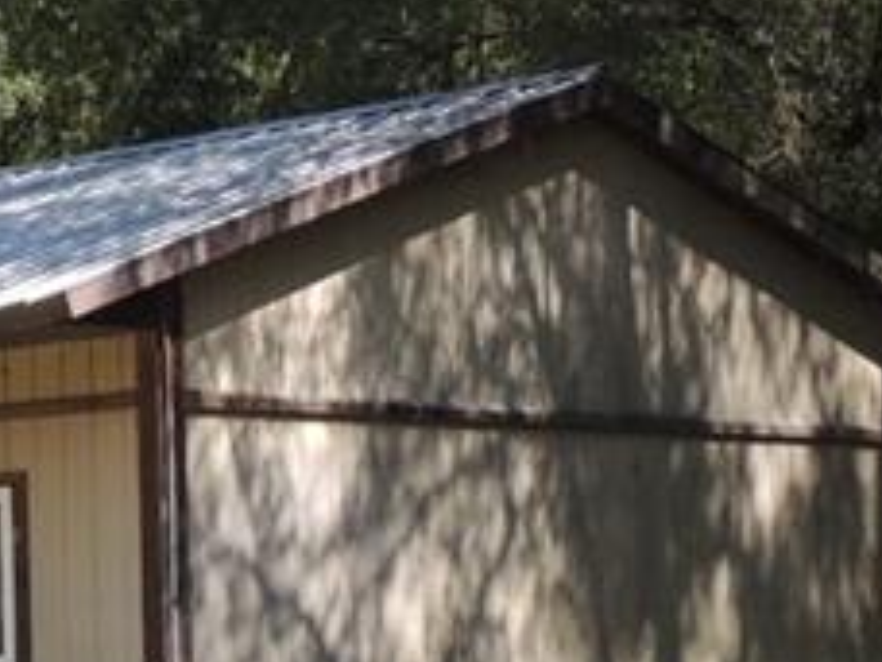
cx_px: -356
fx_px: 4586
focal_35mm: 180
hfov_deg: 10.7
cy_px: 650
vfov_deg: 8.2
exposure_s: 1/500
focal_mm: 7.1
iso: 100
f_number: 3.3
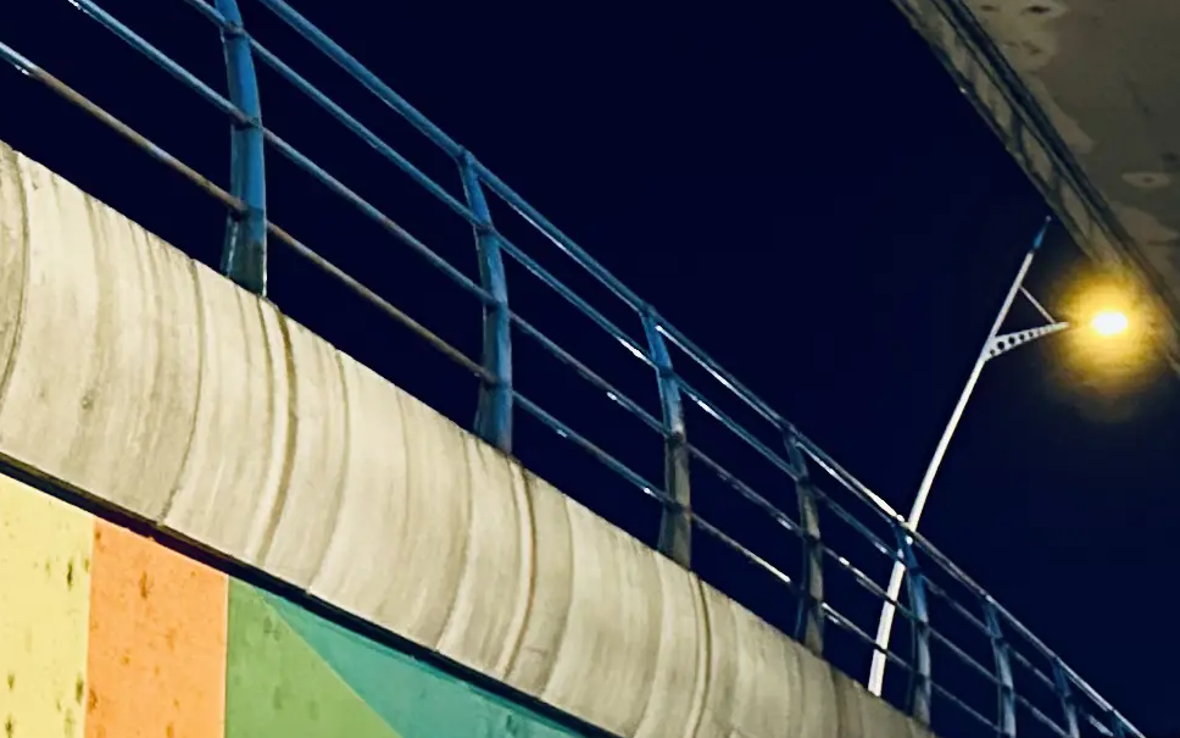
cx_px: 1341
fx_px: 3409
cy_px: 966
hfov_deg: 18.8
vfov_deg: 12.0
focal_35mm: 106
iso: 800
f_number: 1.78
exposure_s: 1/51
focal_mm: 6.86
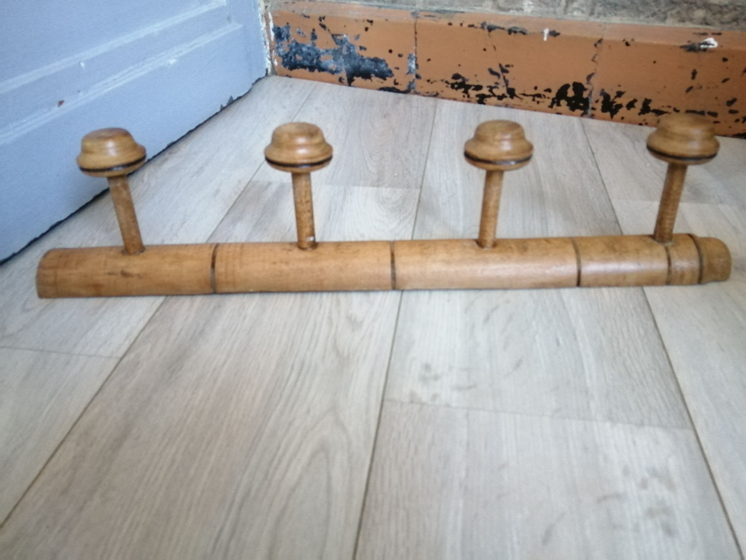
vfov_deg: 53.1
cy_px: 280
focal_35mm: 26
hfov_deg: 67.3
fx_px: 560
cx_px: 373
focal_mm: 3.46
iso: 640
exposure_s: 1/20
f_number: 1.8
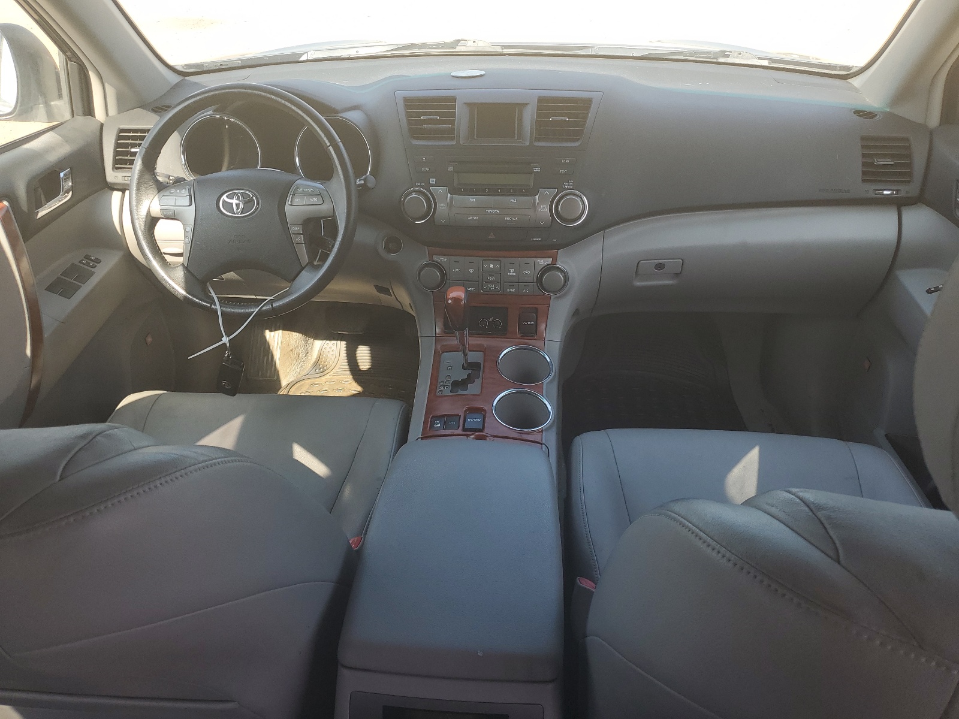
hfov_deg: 67.3
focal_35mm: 26
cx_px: 480
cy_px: 360
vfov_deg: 53.1
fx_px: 720
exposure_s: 1/323
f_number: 1.5
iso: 50
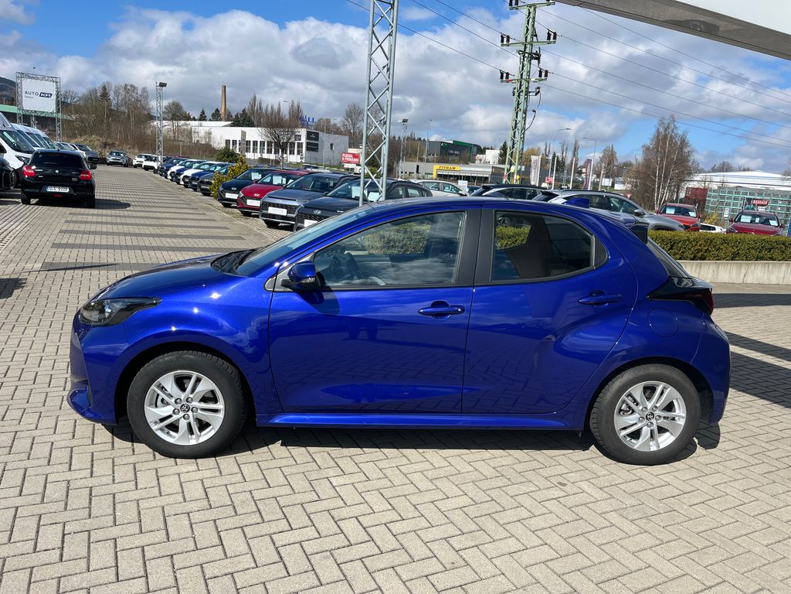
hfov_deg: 67.3
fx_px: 594
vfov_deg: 53.1
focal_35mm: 26
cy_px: 297
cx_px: 396
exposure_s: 1/3623
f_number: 1.6
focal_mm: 5.1
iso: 50
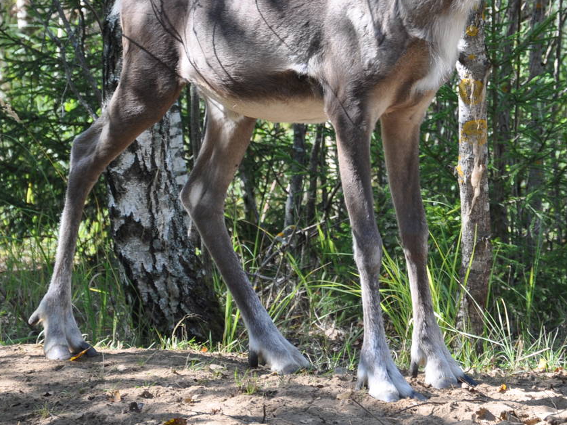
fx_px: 3830
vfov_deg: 6.3
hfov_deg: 8.5
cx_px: 396
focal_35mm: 234
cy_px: 87
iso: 200
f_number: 5.6
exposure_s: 1/125
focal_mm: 85
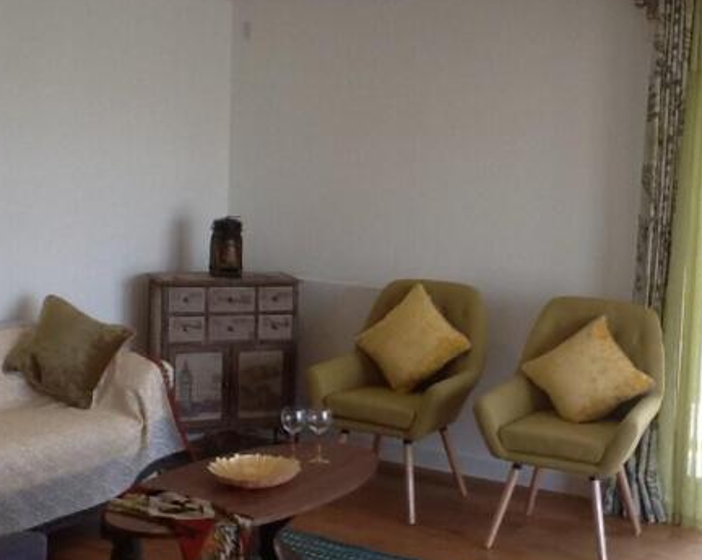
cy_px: 283
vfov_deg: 26.2
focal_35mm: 58
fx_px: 1204
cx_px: 428
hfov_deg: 32.4
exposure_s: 1/60
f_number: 2.4
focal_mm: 2.03
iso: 50
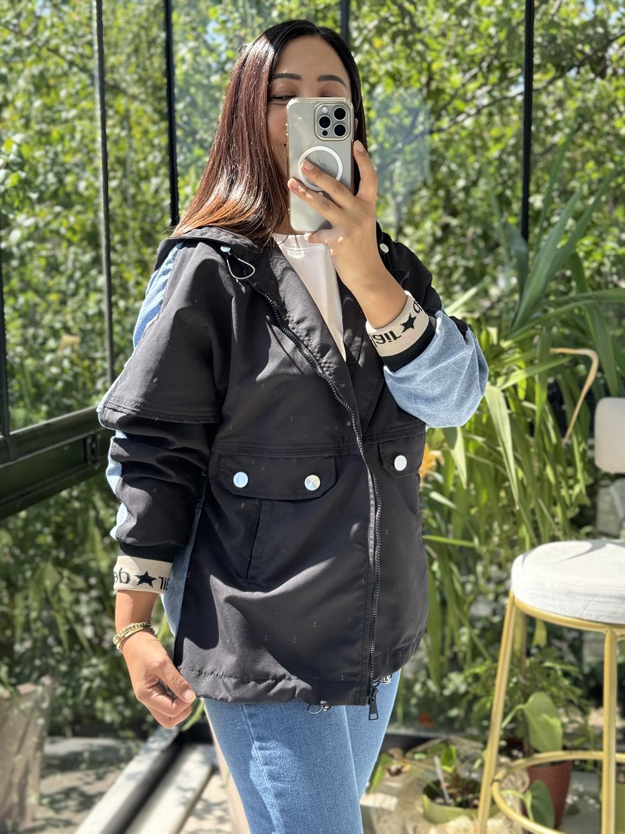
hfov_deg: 30.3
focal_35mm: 48
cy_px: 417
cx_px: 312
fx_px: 1155
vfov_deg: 39.7
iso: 64
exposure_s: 1/200
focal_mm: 6.76
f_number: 1.78
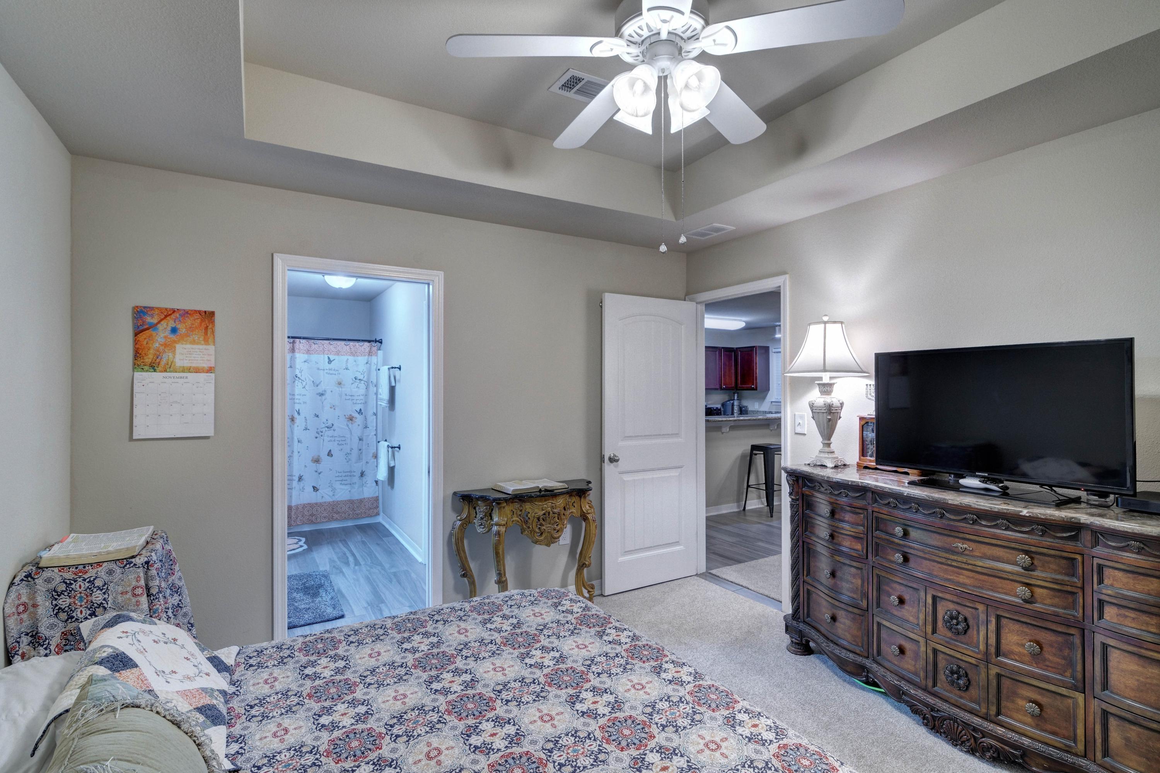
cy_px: 386
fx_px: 515
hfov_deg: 96.7
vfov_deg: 73.7
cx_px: 580
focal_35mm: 16
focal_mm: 11
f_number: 8
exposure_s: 1/30
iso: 400
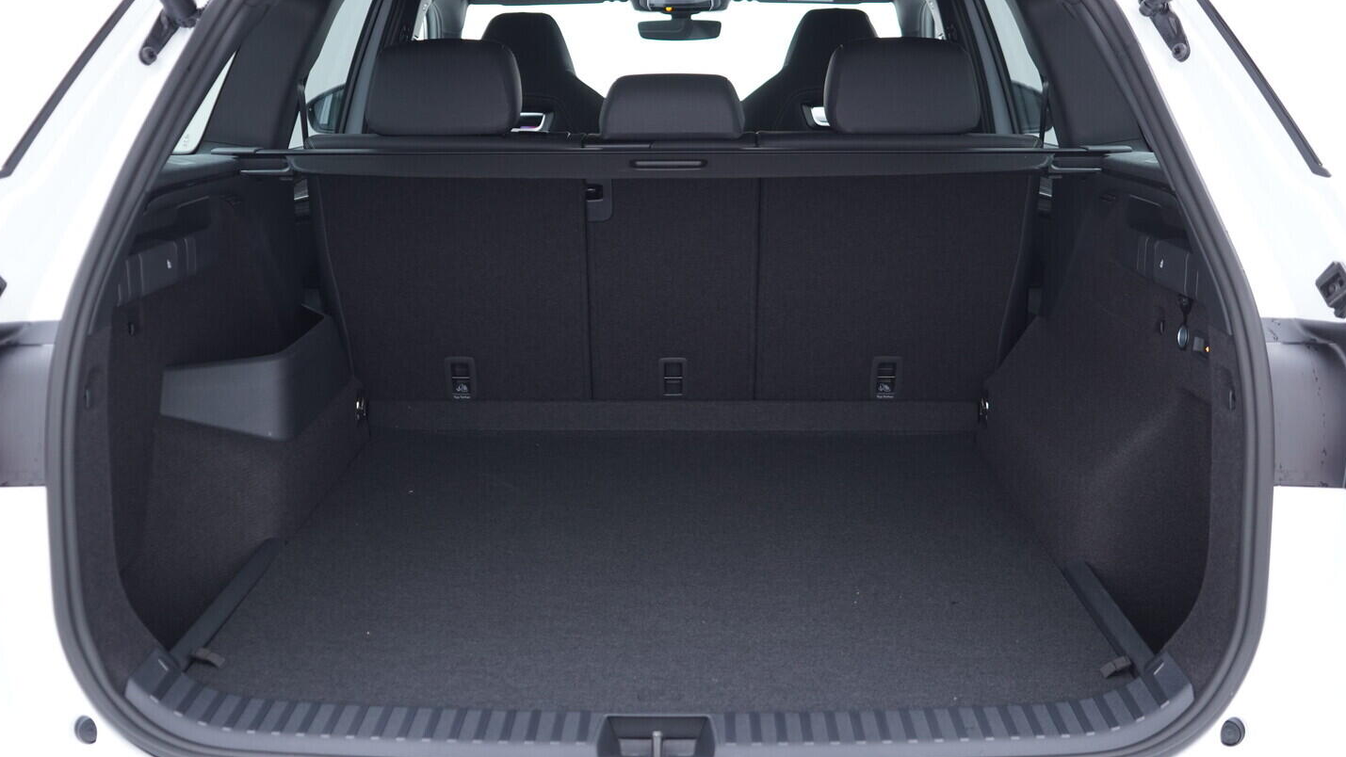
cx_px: 671
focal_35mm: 38
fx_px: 1356
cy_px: 352
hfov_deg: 52.8
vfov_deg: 31.2
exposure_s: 1/40
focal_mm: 24
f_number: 2.8
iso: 400
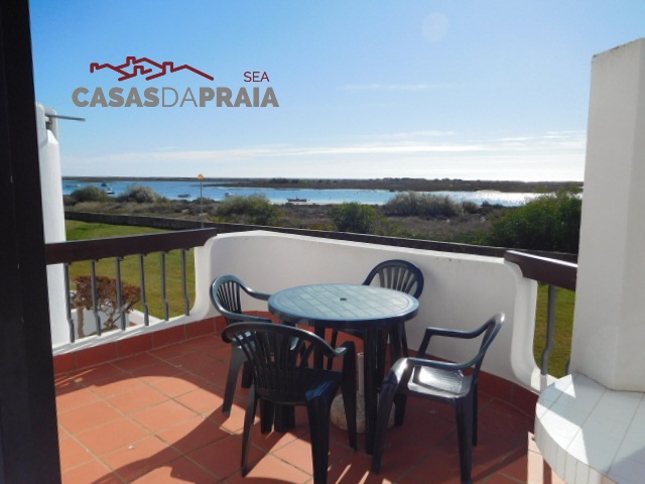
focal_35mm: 25
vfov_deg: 54.9
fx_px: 466
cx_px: 322
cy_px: 242
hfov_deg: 69.4
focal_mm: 4.5
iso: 125
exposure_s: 1/640
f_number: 6.8
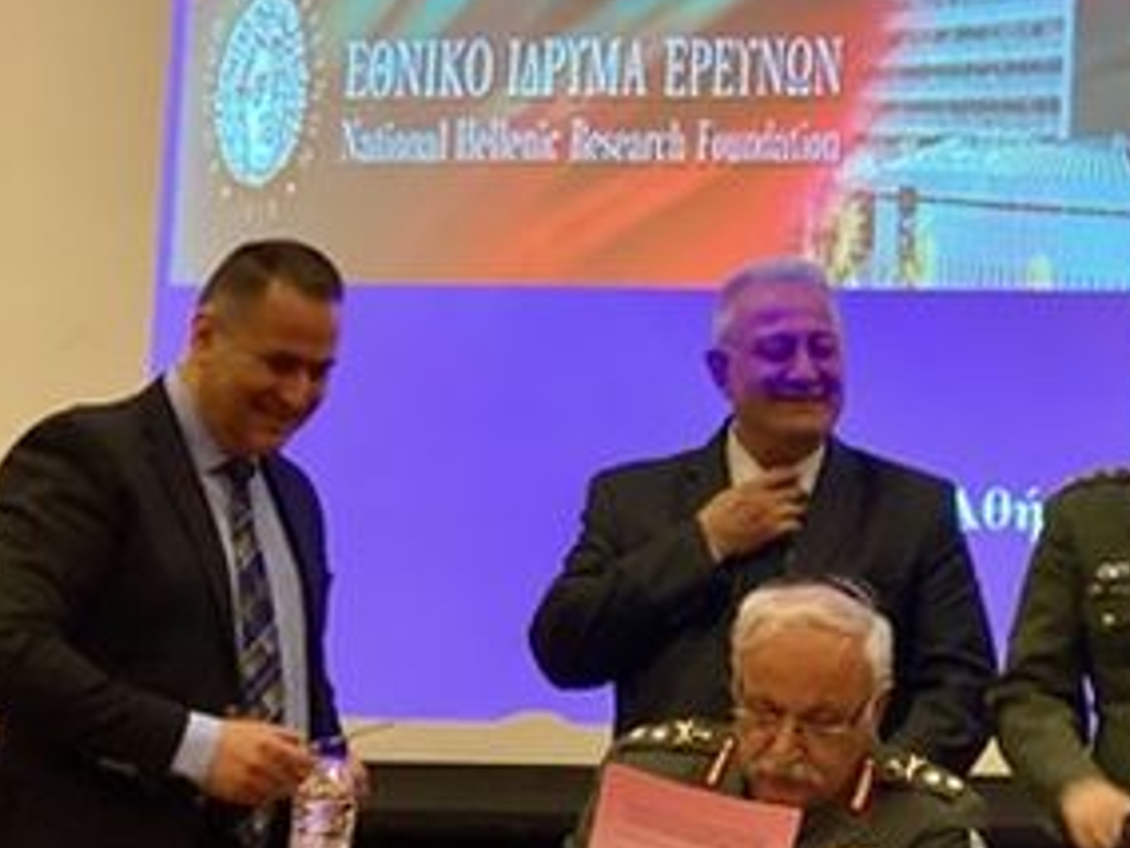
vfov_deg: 11.1
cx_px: 738
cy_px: 394
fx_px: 4374
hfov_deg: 14.7
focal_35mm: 134
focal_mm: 6
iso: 400
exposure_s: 1/25
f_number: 2
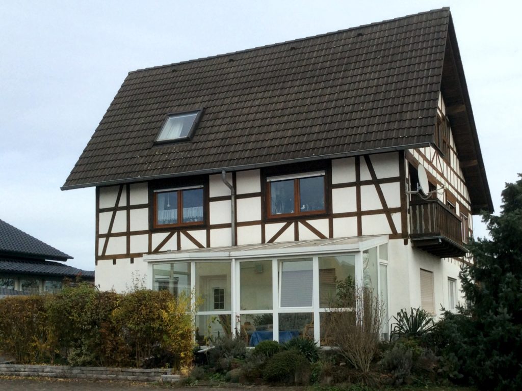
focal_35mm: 32
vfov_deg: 44.2
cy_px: 196
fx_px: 483
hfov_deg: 56.8
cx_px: 261
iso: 32
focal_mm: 3.3
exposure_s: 1/953
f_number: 2.4
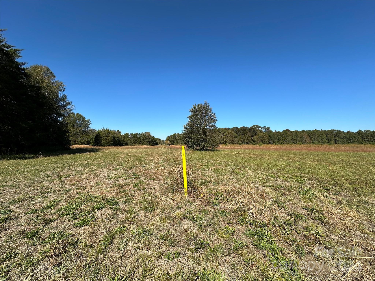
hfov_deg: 102.1
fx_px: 152
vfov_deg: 85.7
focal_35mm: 14
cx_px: 188
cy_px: 140
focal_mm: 2.22
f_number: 2.2
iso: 50
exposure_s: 1/2020
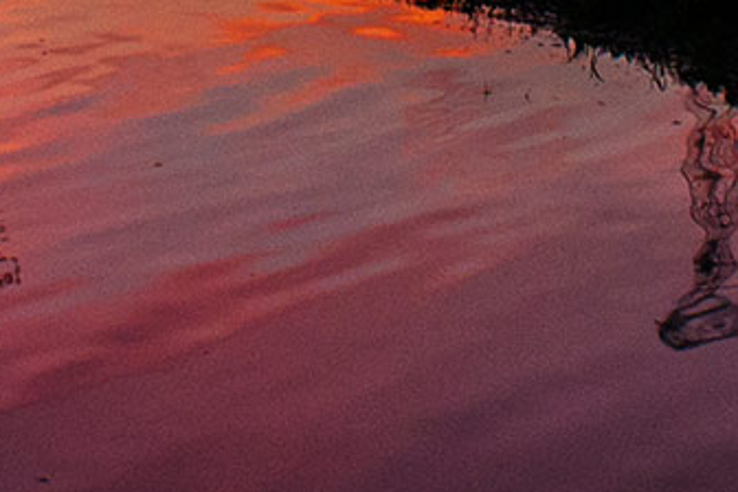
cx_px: 101
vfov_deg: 7.5
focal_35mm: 177
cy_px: -449
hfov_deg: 11.6
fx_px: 3628
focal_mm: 18
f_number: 8
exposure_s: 1/30
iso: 400
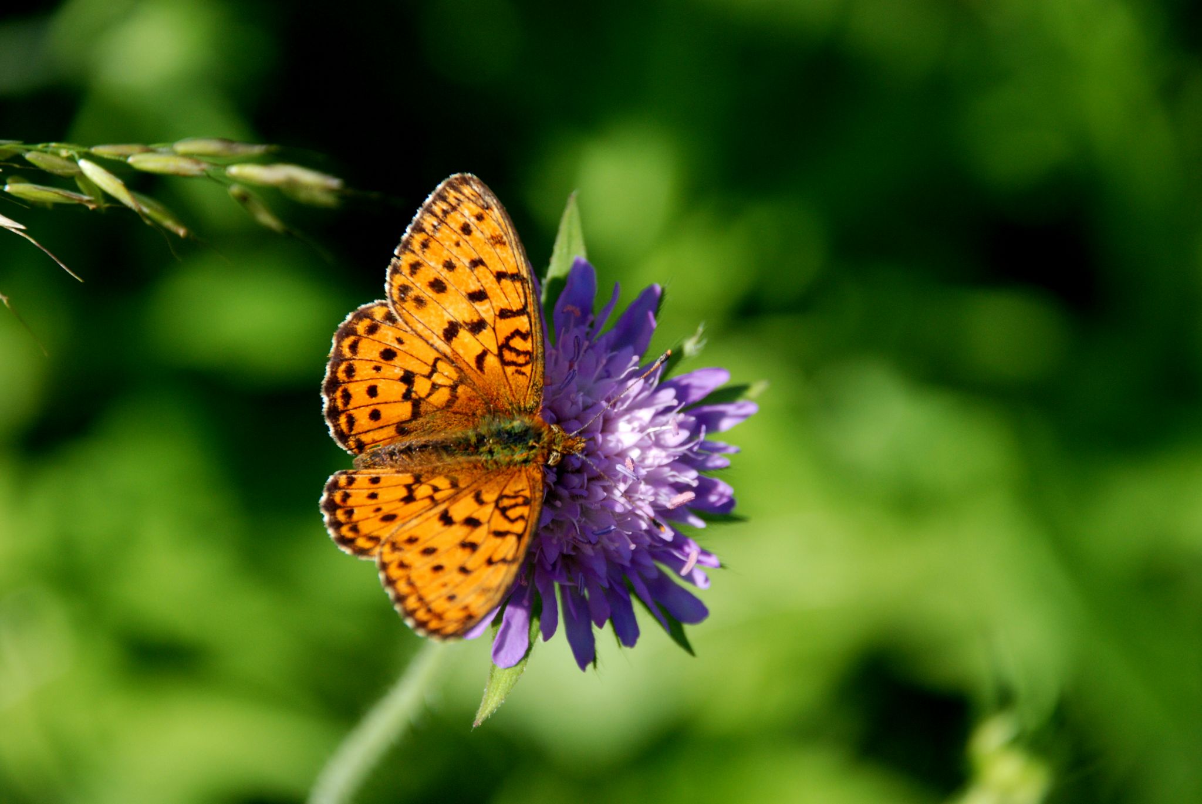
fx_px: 6768
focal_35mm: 202
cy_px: 402
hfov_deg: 10.1
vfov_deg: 6.8
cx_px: 601
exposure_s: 1/640
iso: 400
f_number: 6.3
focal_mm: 135
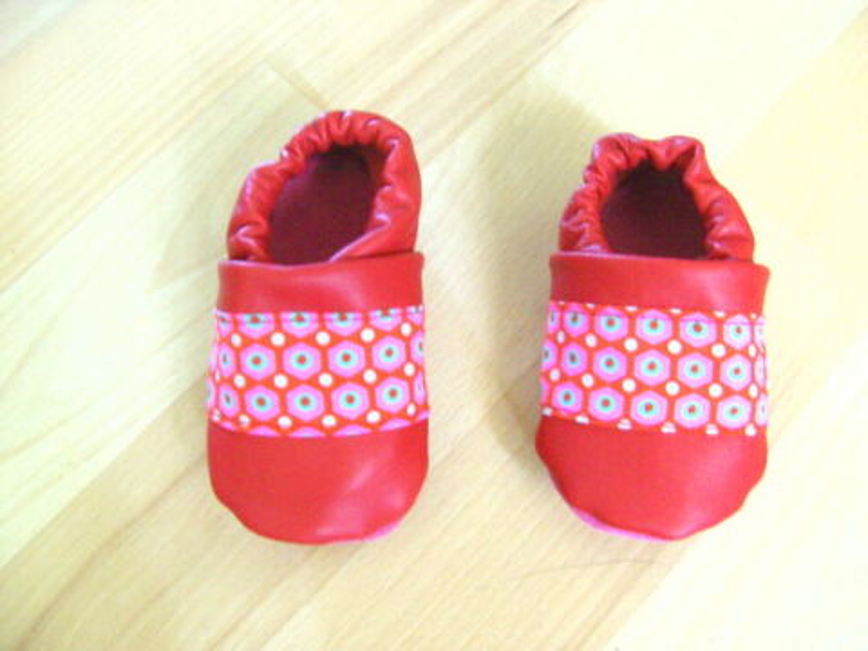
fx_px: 928
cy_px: 326
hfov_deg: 50.1
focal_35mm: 37
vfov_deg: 38.7
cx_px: 434
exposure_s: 1/2.94
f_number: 2.8
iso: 640
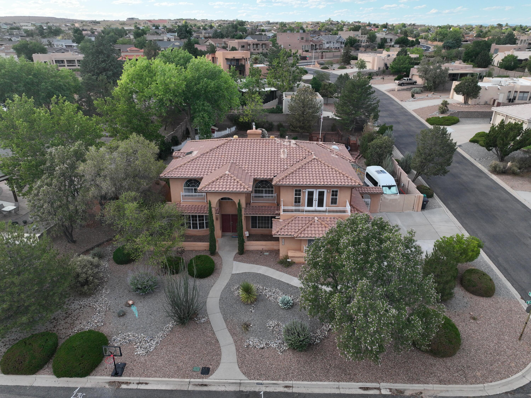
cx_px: 266
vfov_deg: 56.8
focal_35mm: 24
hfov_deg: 71.6
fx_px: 368
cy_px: 199
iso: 100
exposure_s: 1/2000
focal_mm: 12.29
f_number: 2.8
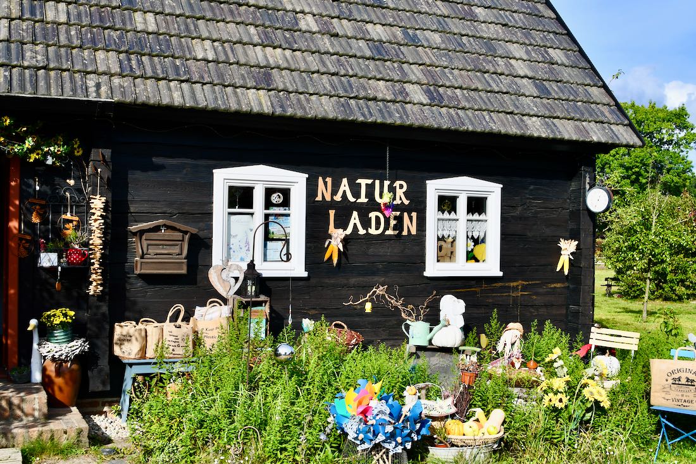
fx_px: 812
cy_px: 232
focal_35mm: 42
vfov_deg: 31.9
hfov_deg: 46.4
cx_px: 348
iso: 100
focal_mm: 28
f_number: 9
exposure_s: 1/320
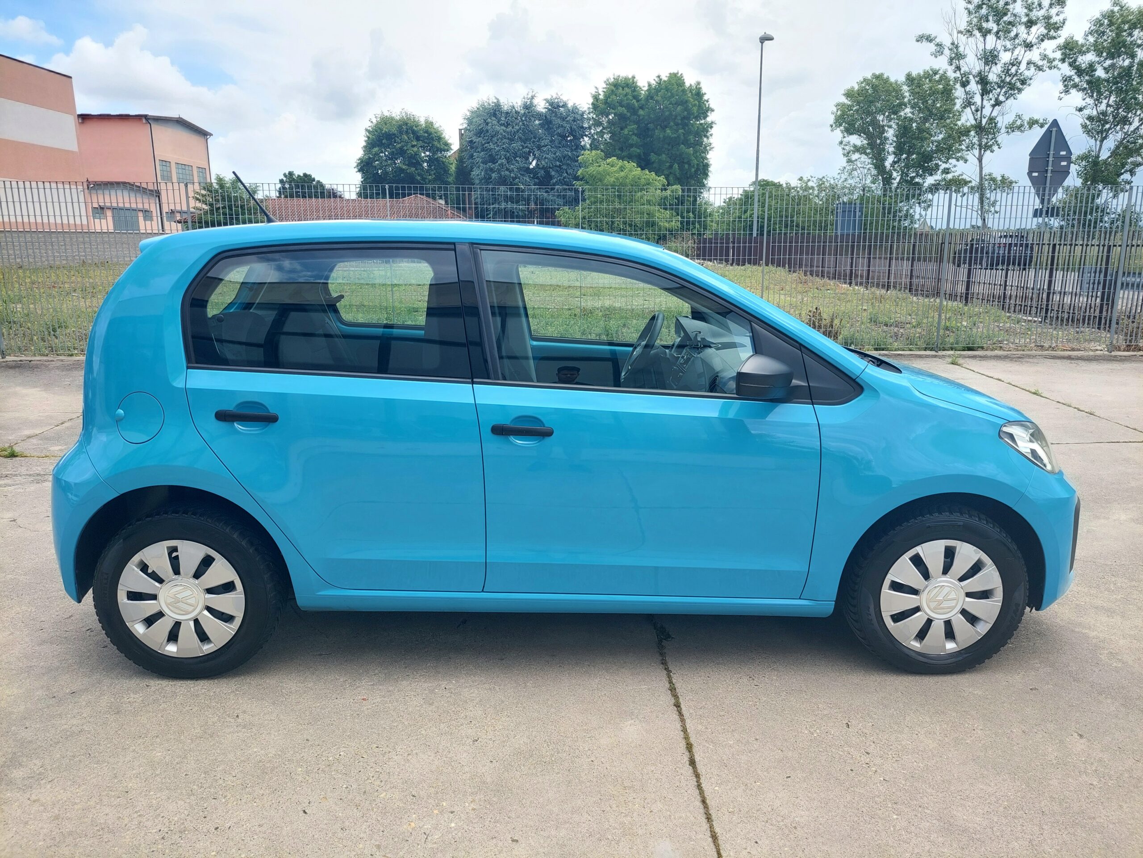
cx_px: 572
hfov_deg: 69.4
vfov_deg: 54.9
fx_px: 825
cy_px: 429
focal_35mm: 25
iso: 40
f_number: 1.8
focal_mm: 5.23
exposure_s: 1/370
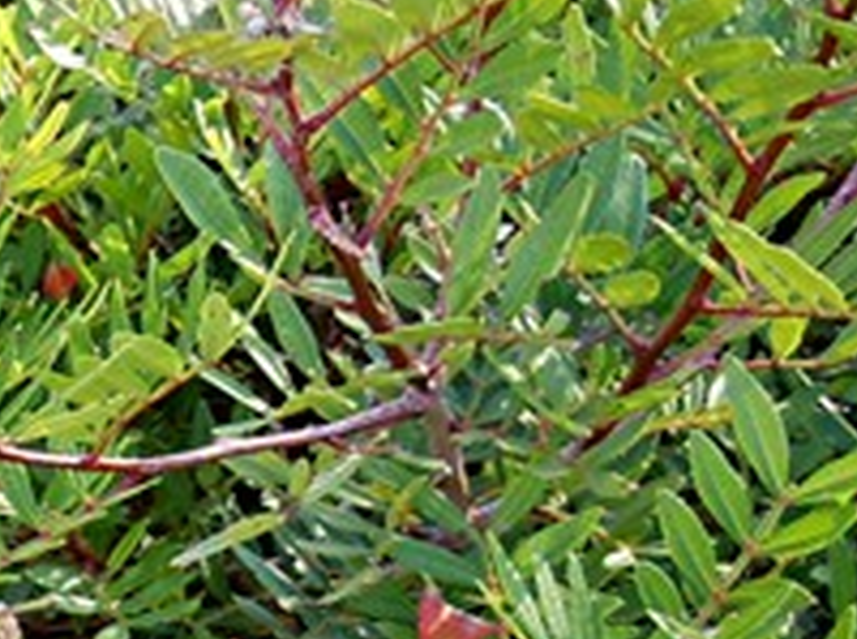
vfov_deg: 14.0
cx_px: -566
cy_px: 452
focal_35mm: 105
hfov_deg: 16.4
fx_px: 2593
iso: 100
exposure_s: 1/60
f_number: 3.5
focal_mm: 5.4
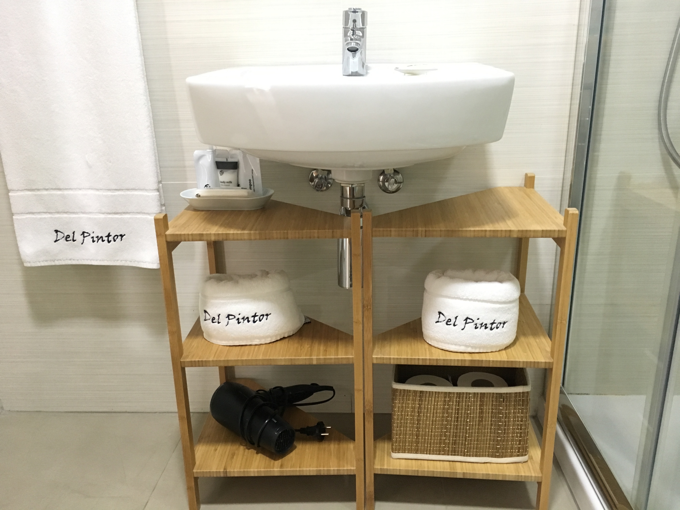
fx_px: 570
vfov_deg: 48.2
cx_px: 340
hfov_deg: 61.7
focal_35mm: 29
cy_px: 255
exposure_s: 1/25
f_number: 2.2
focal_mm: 4.15
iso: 200
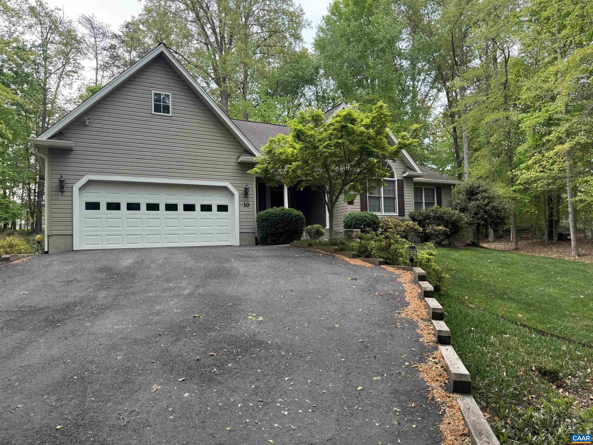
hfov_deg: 71.6
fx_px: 411
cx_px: 296
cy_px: 222
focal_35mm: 24
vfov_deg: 56.8
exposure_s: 1/338
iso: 80
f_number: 1.78
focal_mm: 6.76
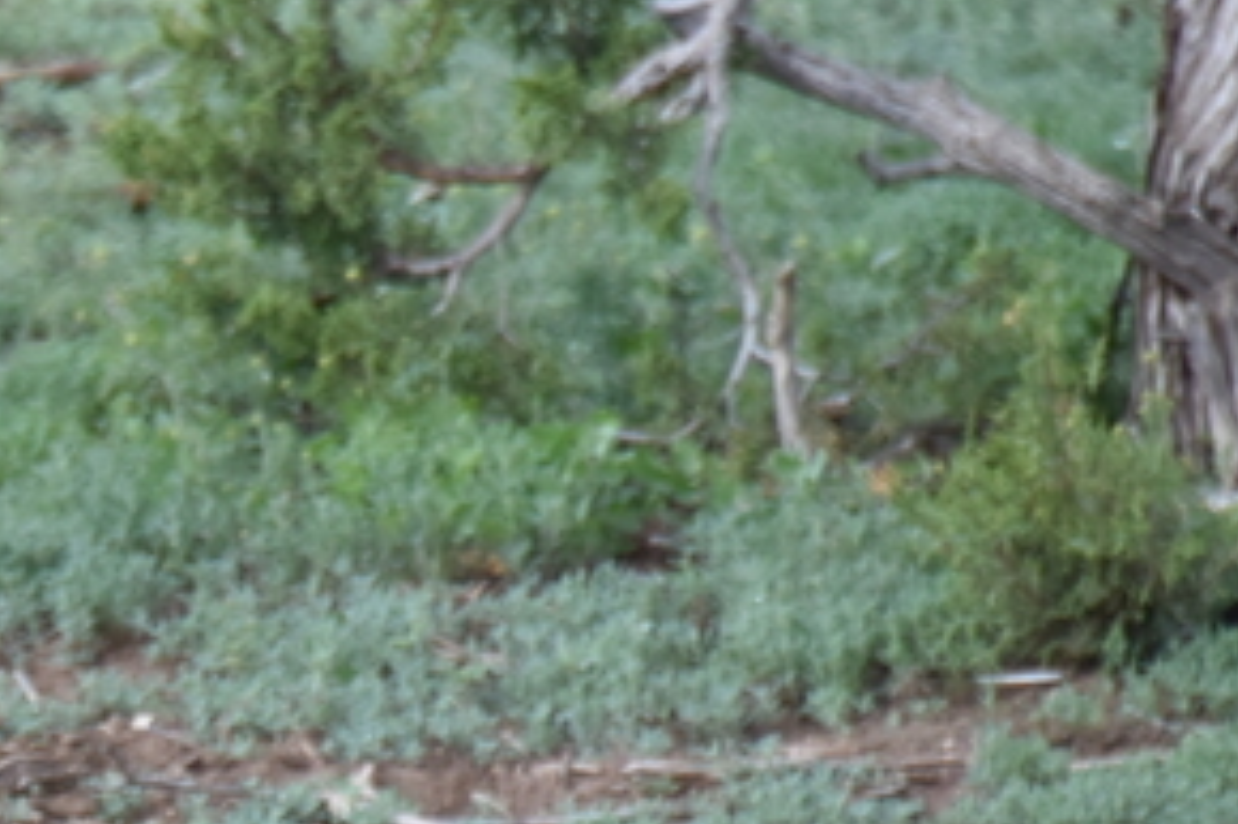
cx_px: -568
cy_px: 559
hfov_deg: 1.6
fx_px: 45538
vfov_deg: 1.0
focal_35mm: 1325
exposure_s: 1/640
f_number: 5.6
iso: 560
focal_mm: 300
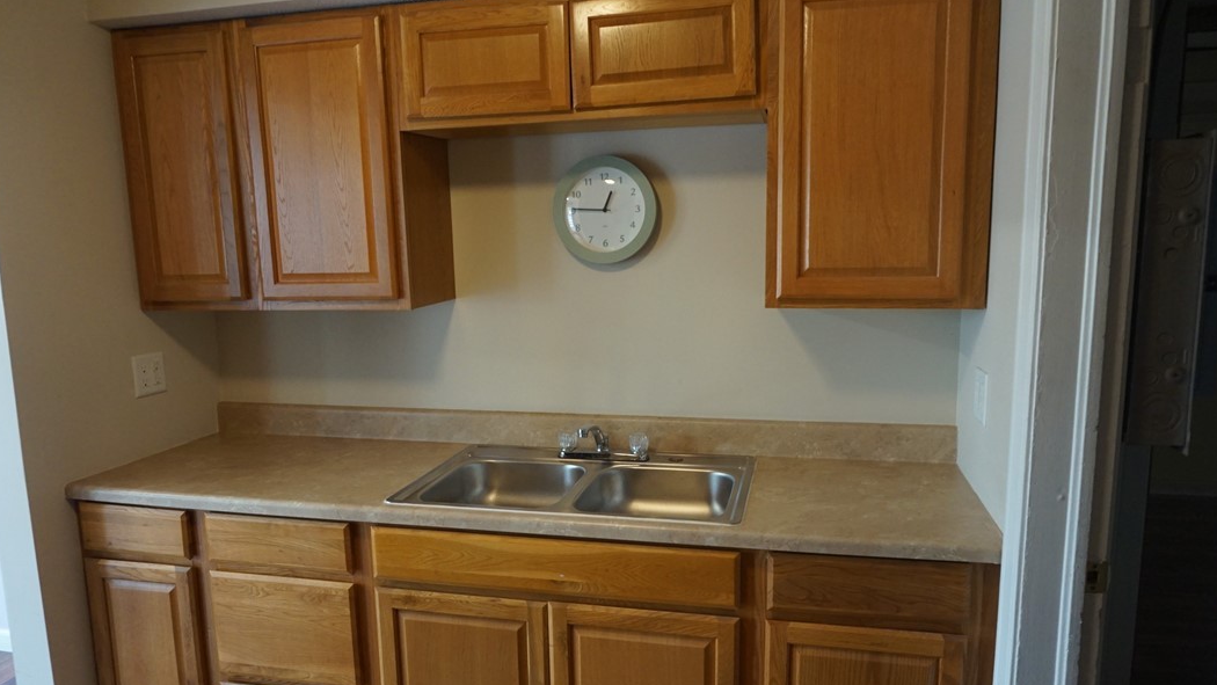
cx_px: 601
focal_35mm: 26
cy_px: 375
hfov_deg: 71.9
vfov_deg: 44.4
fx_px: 839
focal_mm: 16
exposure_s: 1/160
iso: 1250
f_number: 4
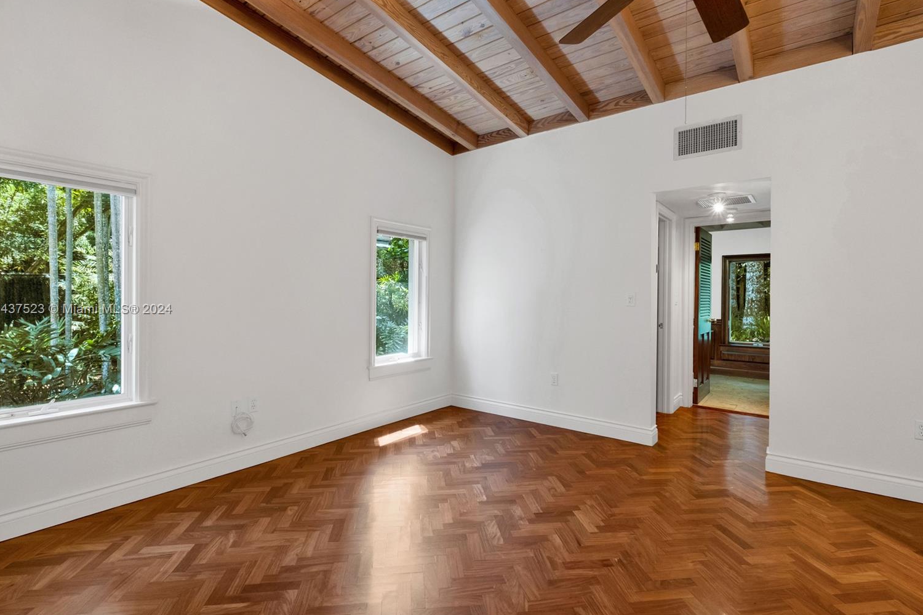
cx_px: 467
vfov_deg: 73.7
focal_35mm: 16
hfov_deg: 96.7
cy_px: 310
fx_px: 410
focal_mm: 10
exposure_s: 1/8
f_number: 8
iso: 800
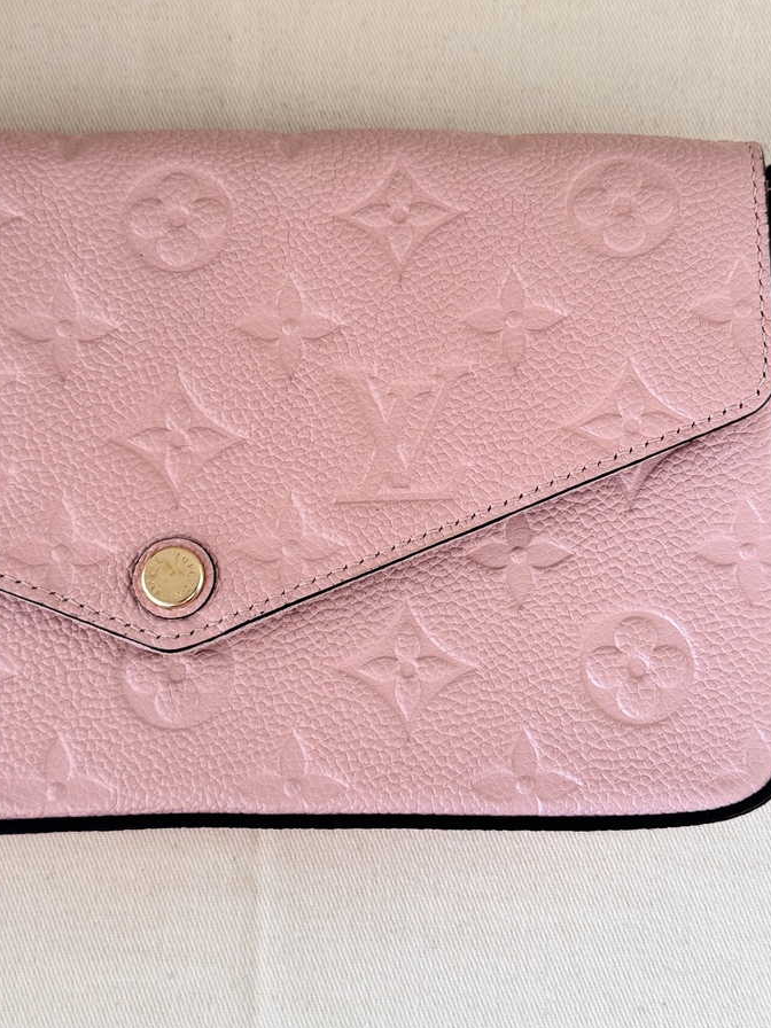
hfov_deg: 27.0
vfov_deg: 35.5
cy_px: 482
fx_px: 1604
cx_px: 422
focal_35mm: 54
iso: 100
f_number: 1.78
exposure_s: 1/115
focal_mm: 6.76
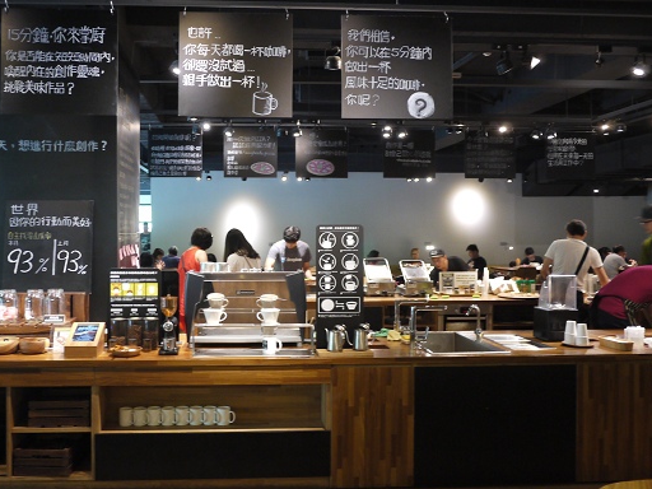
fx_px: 659
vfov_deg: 40.7
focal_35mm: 35
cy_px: 234
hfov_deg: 52.4
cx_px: 269
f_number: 2.5
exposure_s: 1/30
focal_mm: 14
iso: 400
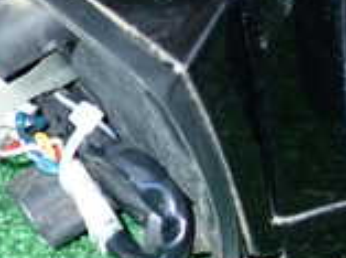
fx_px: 1147
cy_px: -11
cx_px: 392
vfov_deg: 12.6
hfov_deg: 16.6
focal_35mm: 115
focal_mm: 5.4
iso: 400
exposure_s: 1/30
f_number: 6.3
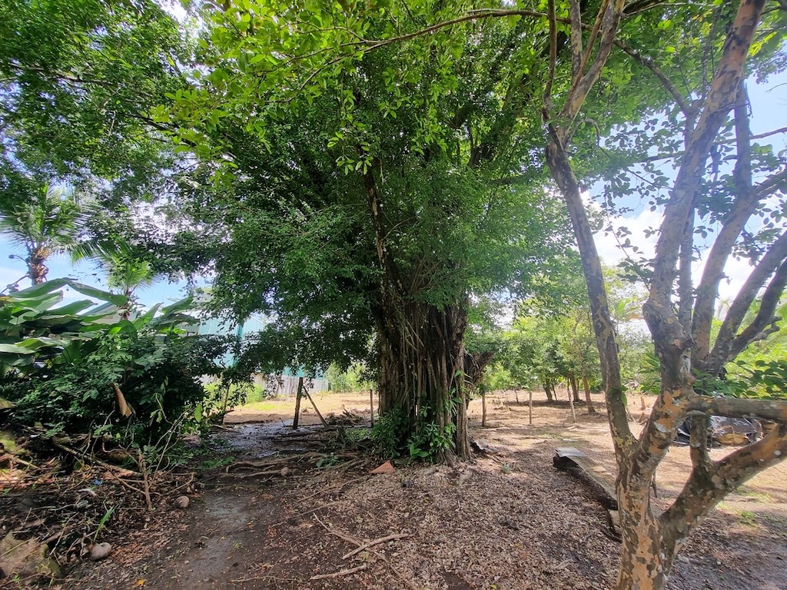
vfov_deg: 89.9
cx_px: 394
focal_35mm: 13
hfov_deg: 106.2
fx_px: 296
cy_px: 295
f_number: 2.2
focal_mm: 1.74
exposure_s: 1/200
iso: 50
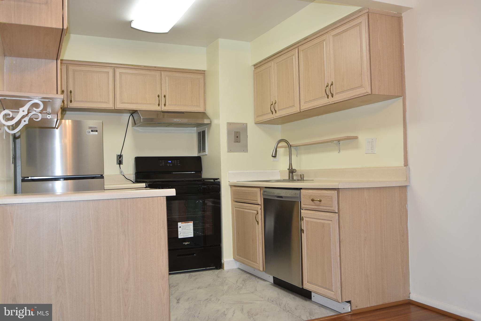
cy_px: 160
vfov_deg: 40.0
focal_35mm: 33
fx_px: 441
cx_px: 240
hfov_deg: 57.2
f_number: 3.5
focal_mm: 22
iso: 220
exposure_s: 1/60
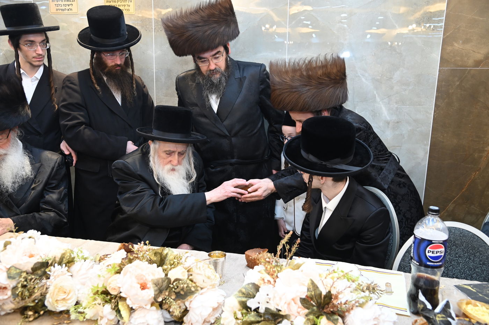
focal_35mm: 31
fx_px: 421
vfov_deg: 42.3
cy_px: 162
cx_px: 244
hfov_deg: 60.3
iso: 1250
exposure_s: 1/125
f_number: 4.5
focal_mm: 31
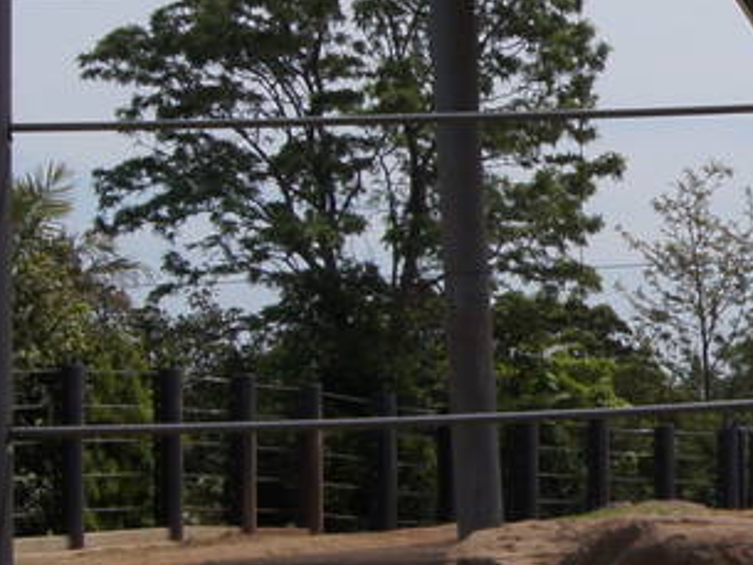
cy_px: 223
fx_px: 2960
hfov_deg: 13.9
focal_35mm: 136
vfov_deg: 10.9
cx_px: 1010
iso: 100
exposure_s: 1/320
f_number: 10
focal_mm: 18
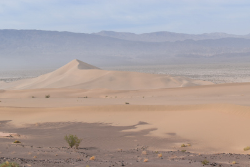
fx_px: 469
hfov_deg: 29.9
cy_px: 84
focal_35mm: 68
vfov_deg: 20.2
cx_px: 125
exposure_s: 1/320
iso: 100
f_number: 9
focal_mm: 45
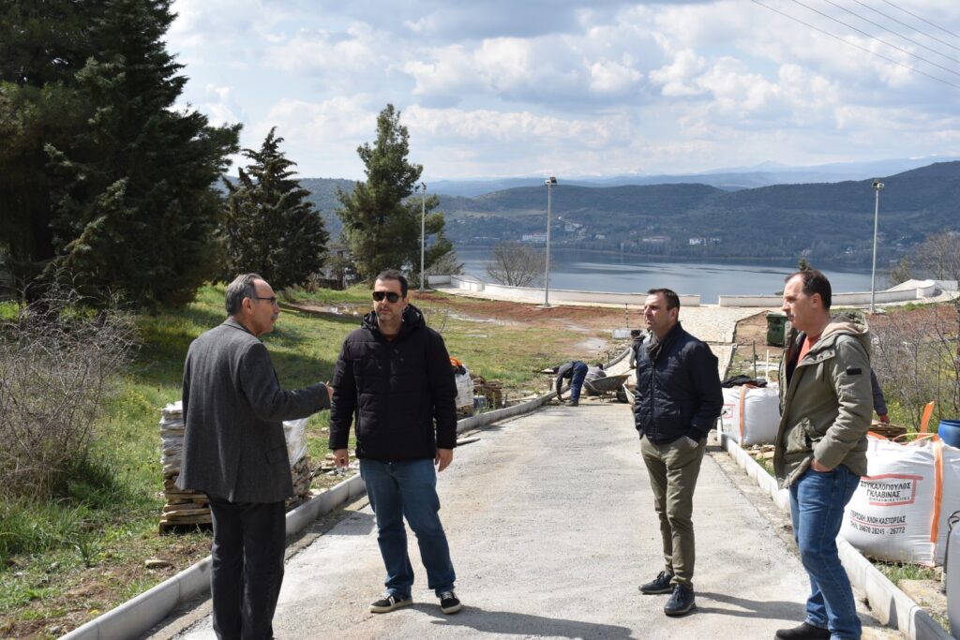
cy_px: 320
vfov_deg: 30.9
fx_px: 1160
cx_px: 480
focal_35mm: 44
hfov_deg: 45.0
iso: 100
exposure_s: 1/250
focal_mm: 29
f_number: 8
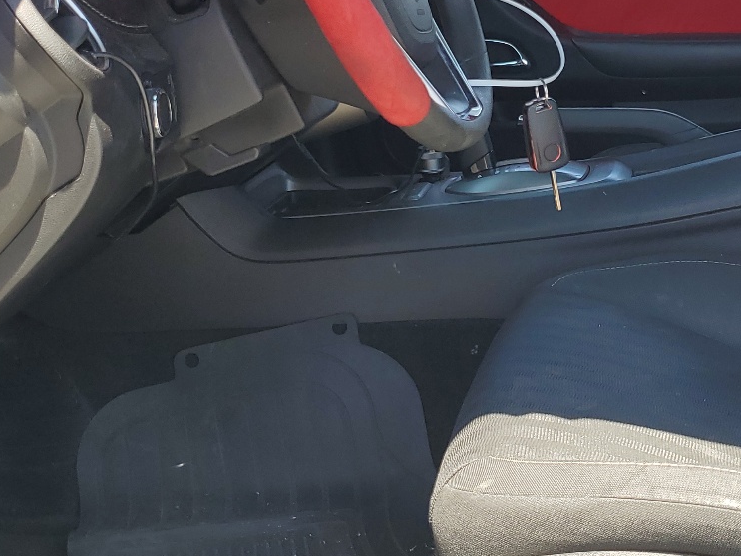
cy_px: 156
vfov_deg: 25.8
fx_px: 1199
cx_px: 599
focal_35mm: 56
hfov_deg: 33.3
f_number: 1.5
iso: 50
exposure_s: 1/526
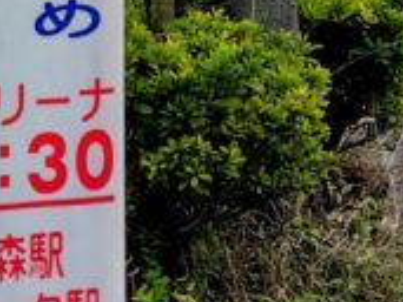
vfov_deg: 8.3
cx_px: -269
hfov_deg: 10.9
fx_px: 2001
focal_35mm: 172
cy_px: -238
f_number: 1.9
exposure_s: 1/2473
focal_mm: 5.6
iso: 50
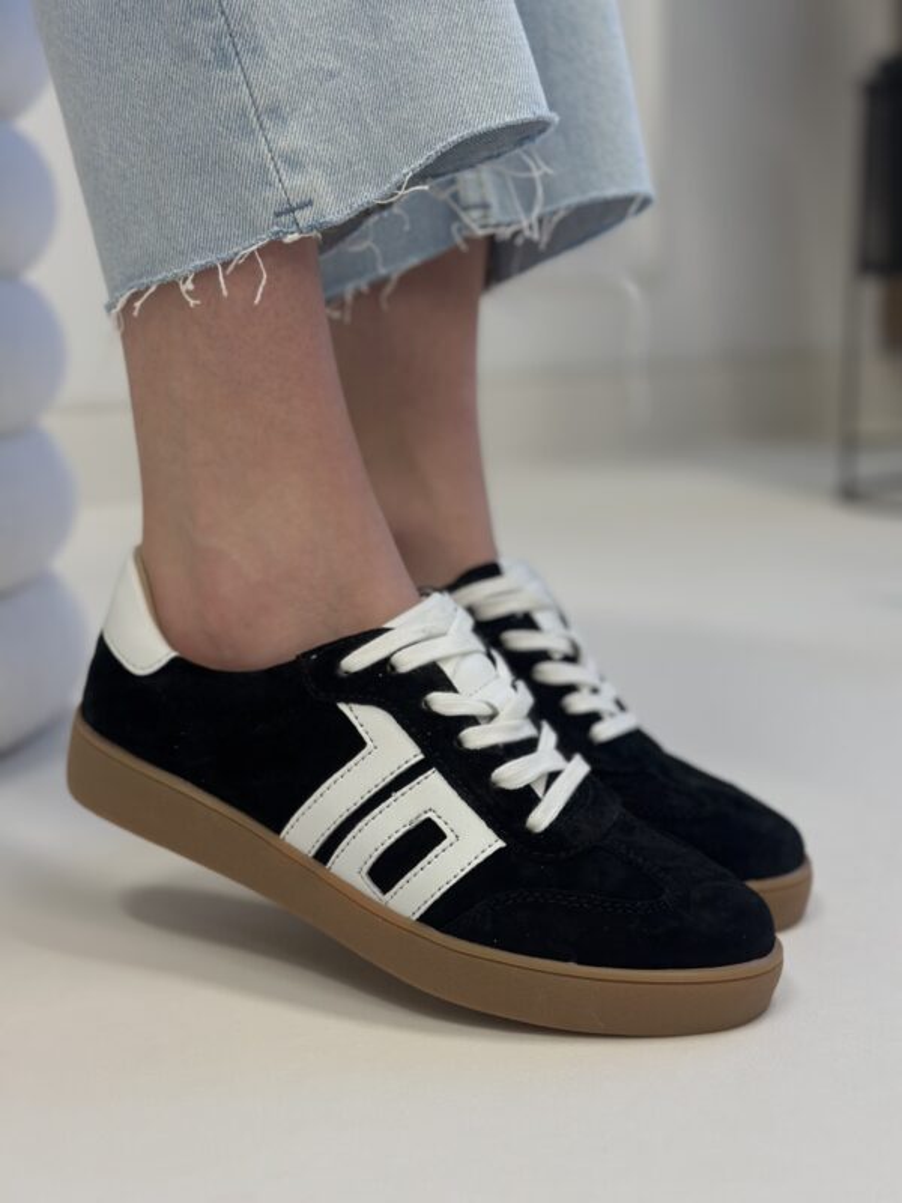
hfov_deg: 30.3
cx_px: 451
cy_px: 602
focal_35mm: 48
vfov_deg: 39.7
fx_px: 1668
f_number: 1.78
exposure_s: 1/115
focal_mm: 6.86
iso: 125
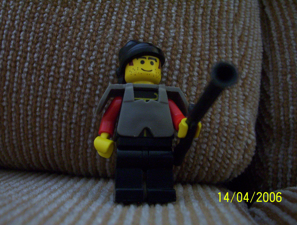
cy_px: 112
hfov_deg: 43.8
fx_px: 370
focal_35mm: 43
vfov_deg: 33.7
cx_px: 148
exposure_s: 1/8
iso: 200
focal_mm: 5.77
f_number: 2.73
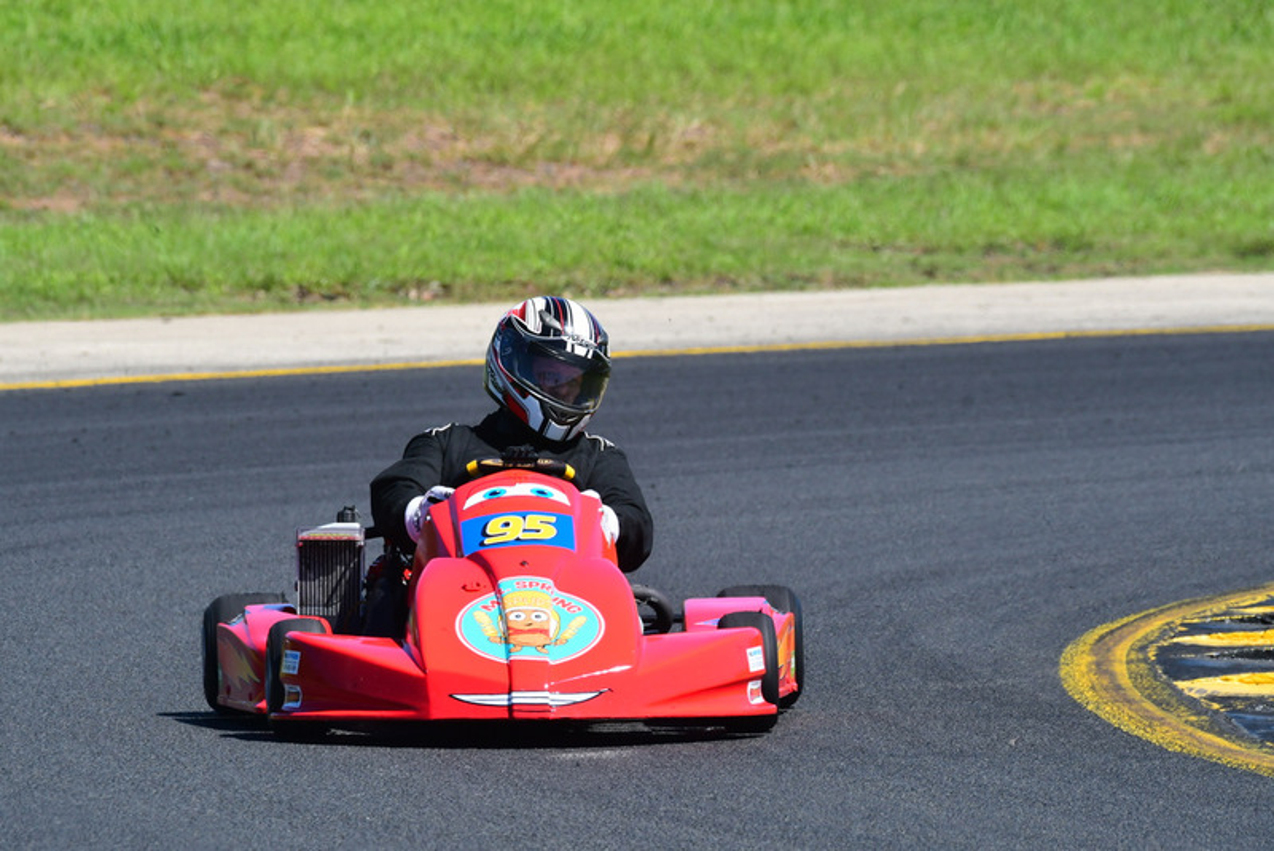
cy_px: 426
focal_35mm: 675
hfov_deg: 3.1
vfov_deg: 2.0
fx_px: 23895
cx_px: 637
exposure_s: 1/640
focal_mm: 450
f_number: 11
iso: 500
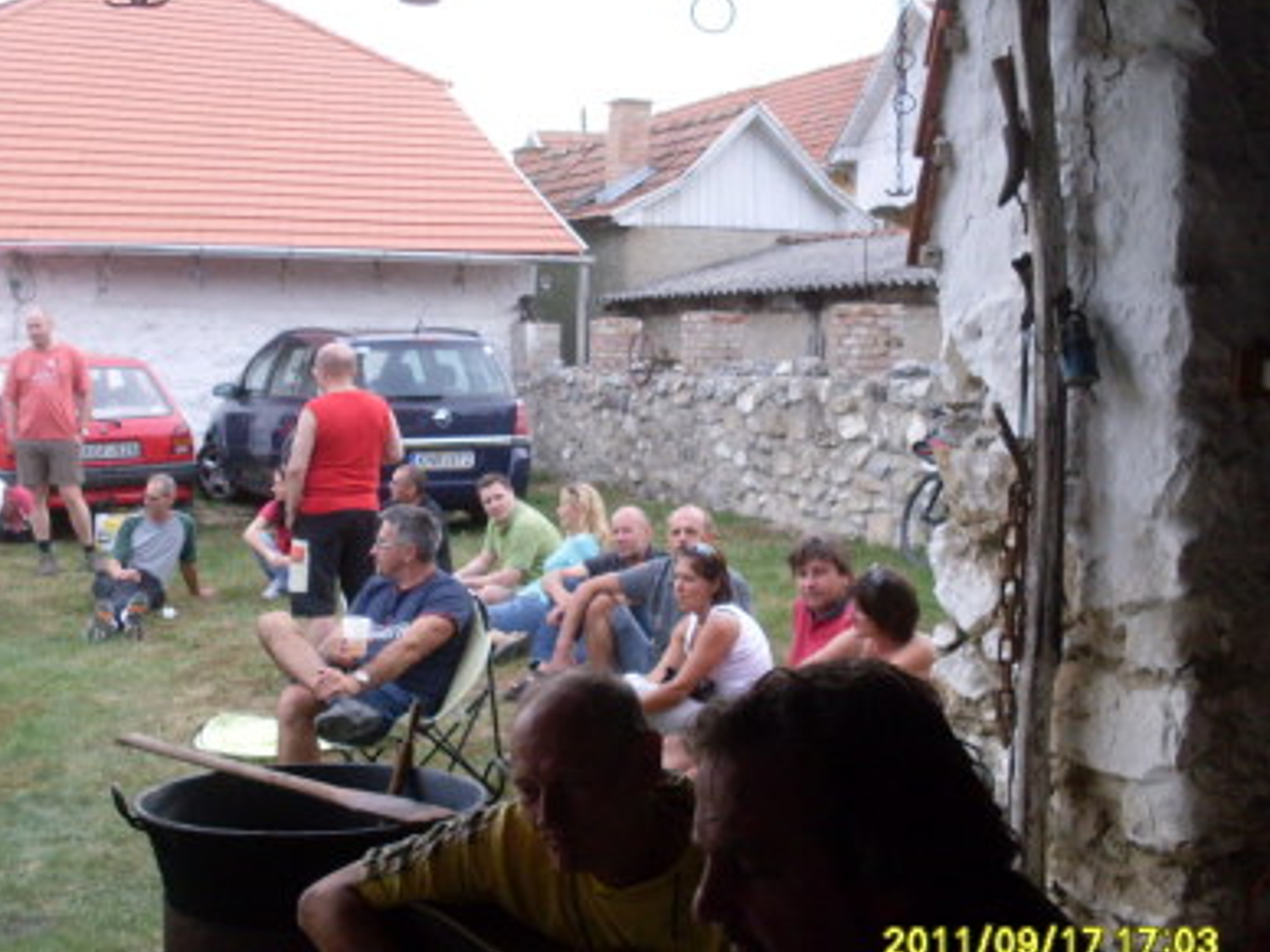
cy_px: 468
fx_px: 1724
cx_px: 540
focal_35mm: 47
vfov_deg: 30.9
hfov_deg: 40.3
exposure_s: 1/125
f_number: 2.8
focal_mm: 6.3
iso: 80
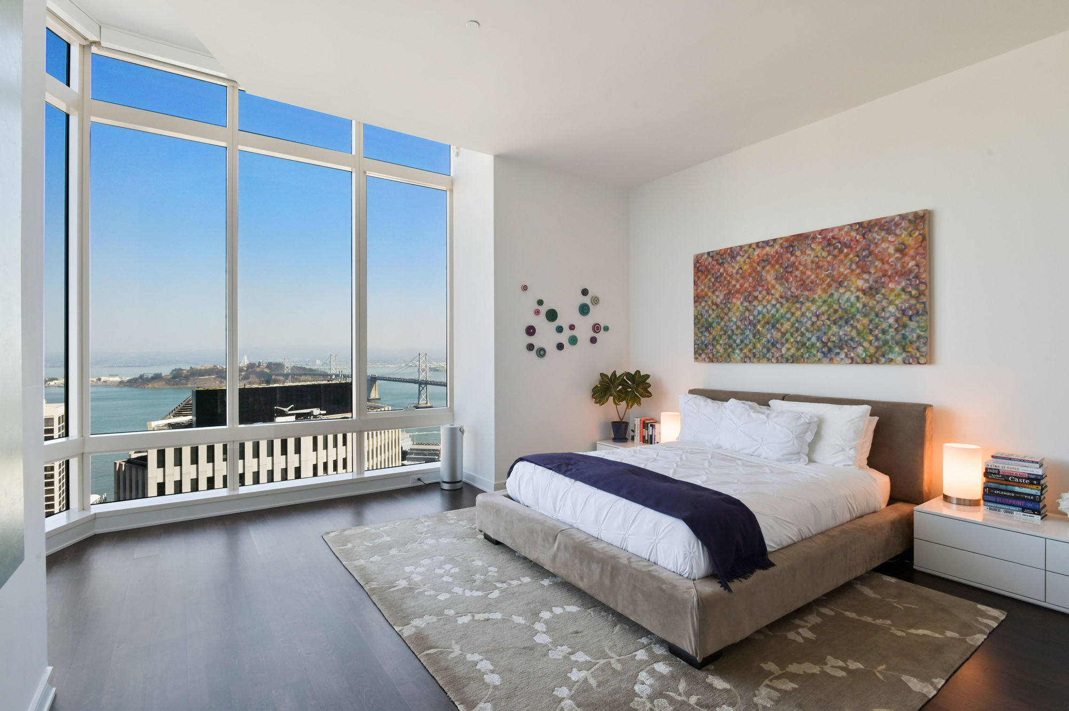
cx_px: 534
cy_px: 356
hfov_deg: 93.3
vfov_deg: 70.4
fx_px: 504
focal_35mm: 17
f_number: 11
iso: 400
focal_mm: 17
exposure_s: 1/100
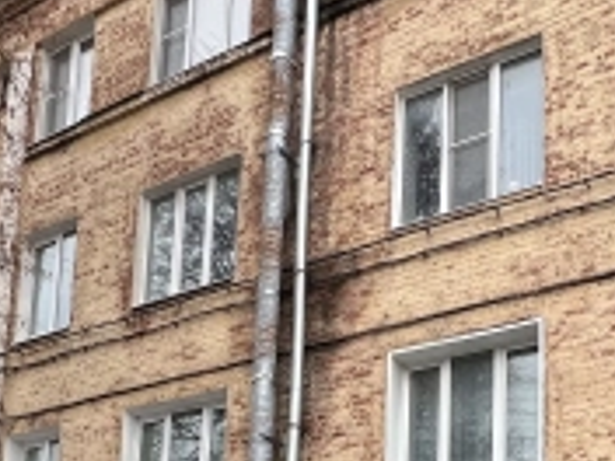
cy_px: 643
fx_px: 817
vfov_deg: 25.7
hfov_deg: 41.1
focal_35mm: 46
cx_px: 356
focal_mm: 1.57
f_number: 1.8
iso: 50
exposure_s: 1/99
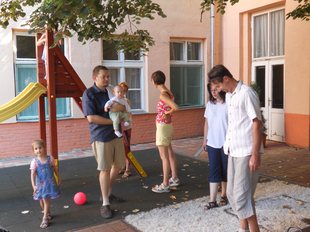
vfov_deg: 37.7
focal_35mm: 38
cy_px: 116
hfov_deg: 49.0
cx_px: 155
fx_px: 340
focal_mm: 6.9
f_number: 3.9
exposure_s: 1/30
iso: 125
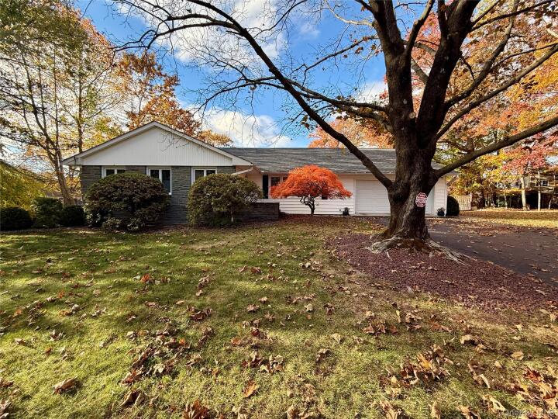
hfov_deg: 102.1
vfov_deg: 85.7
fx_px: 226
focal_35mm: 14
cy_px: 210
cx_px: 279
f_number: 2.2
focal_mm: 2.22
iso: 64
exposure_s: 1/340
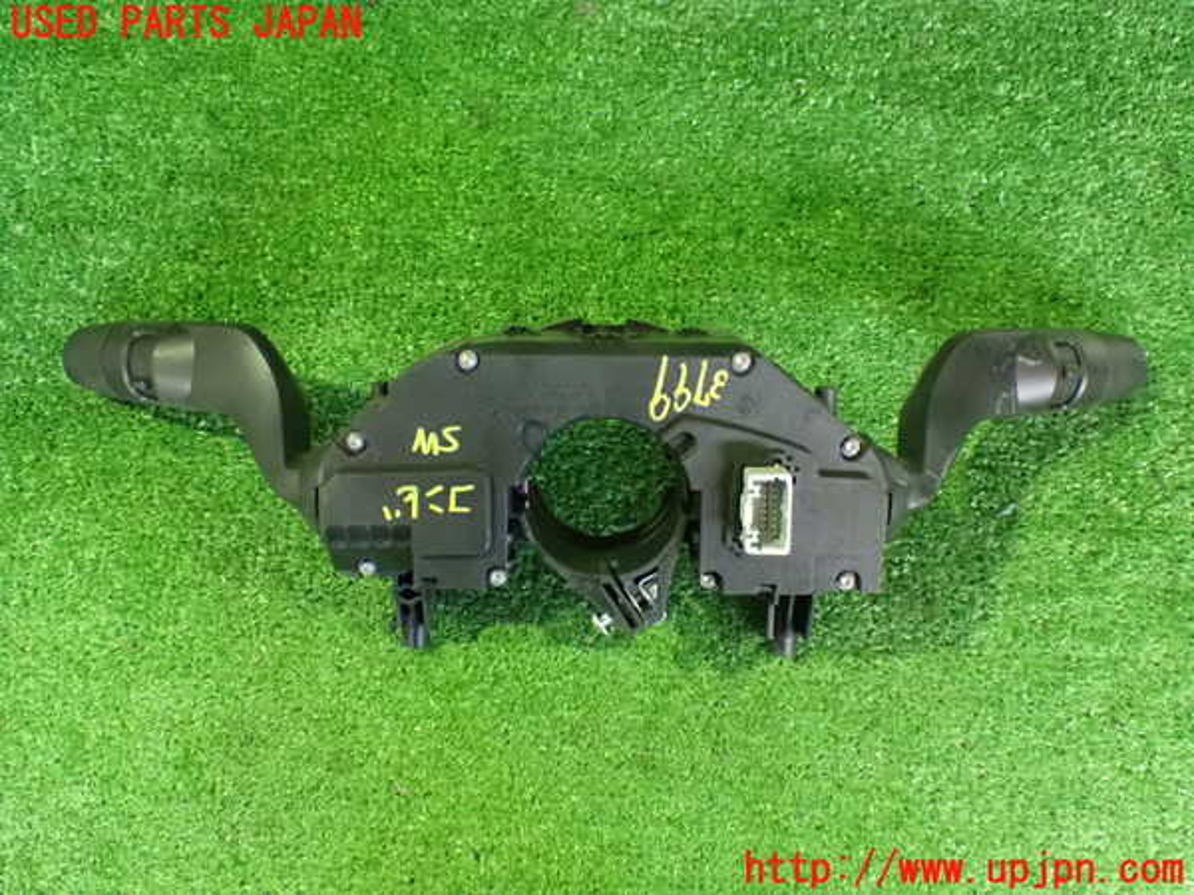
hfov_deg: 49.0
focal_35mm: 38
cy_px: 448
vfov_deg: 37.7
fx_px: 1311
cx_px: 597
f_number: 2.7
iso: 1600
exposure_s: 1/25
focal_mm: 6.83
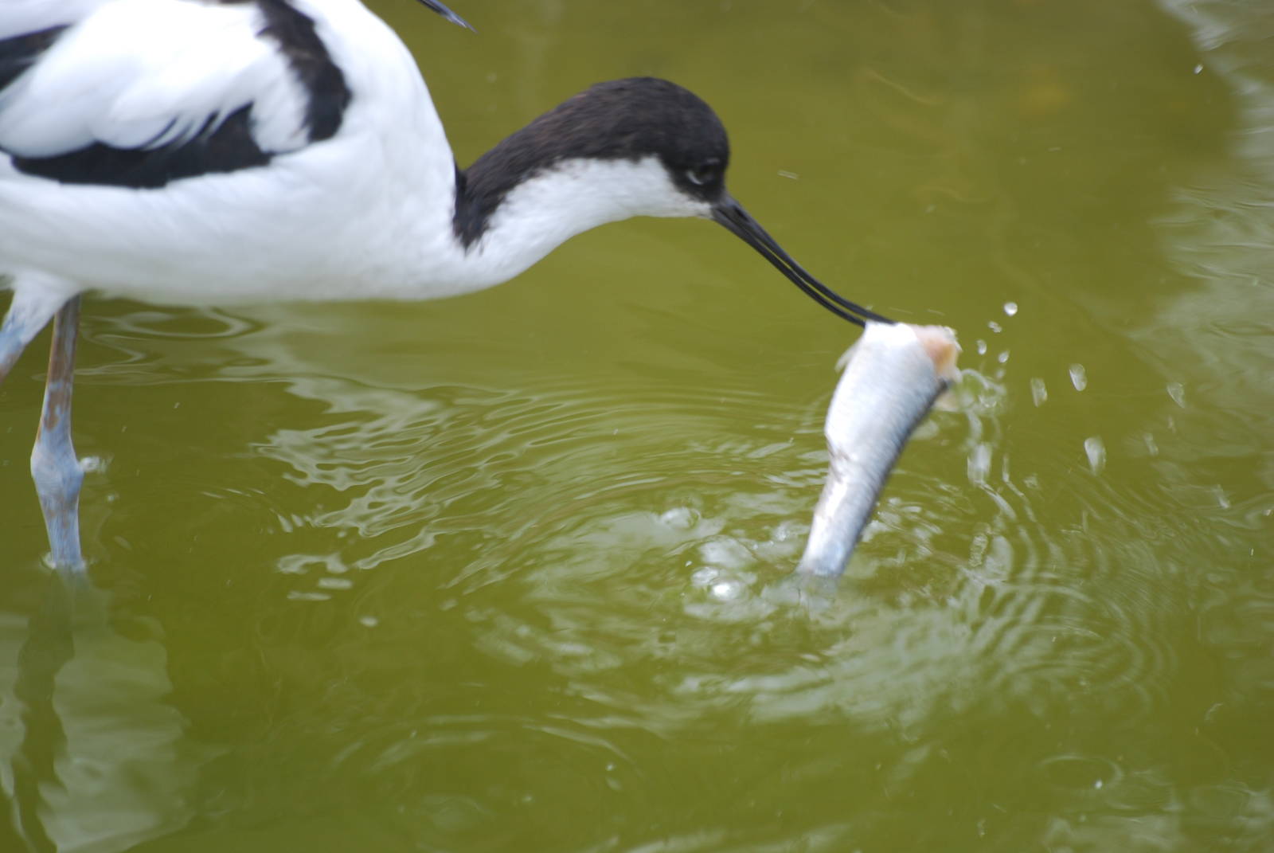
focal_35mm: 450
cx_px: 637
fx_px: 15944
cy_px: 426
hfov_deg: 4.6
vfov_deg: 3.1
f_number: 5.6
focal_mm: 300
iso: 200
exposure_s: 1/125
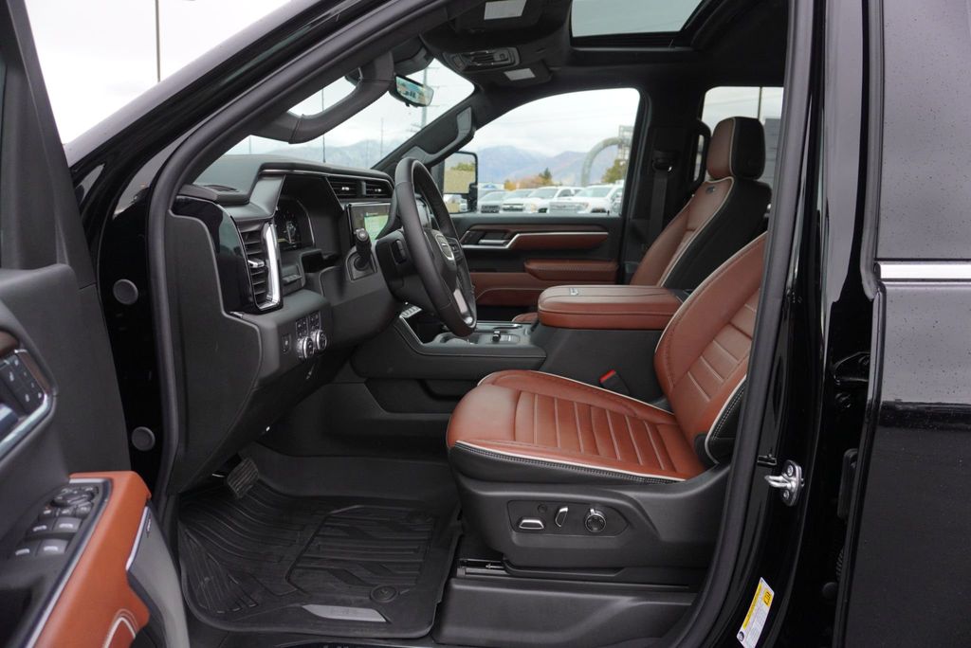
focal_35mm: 24
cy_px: 324
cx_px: 486
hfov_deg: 73.7
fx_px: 648
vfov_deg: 53.2
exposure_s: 1/320
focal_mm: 16
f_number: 4
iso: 640
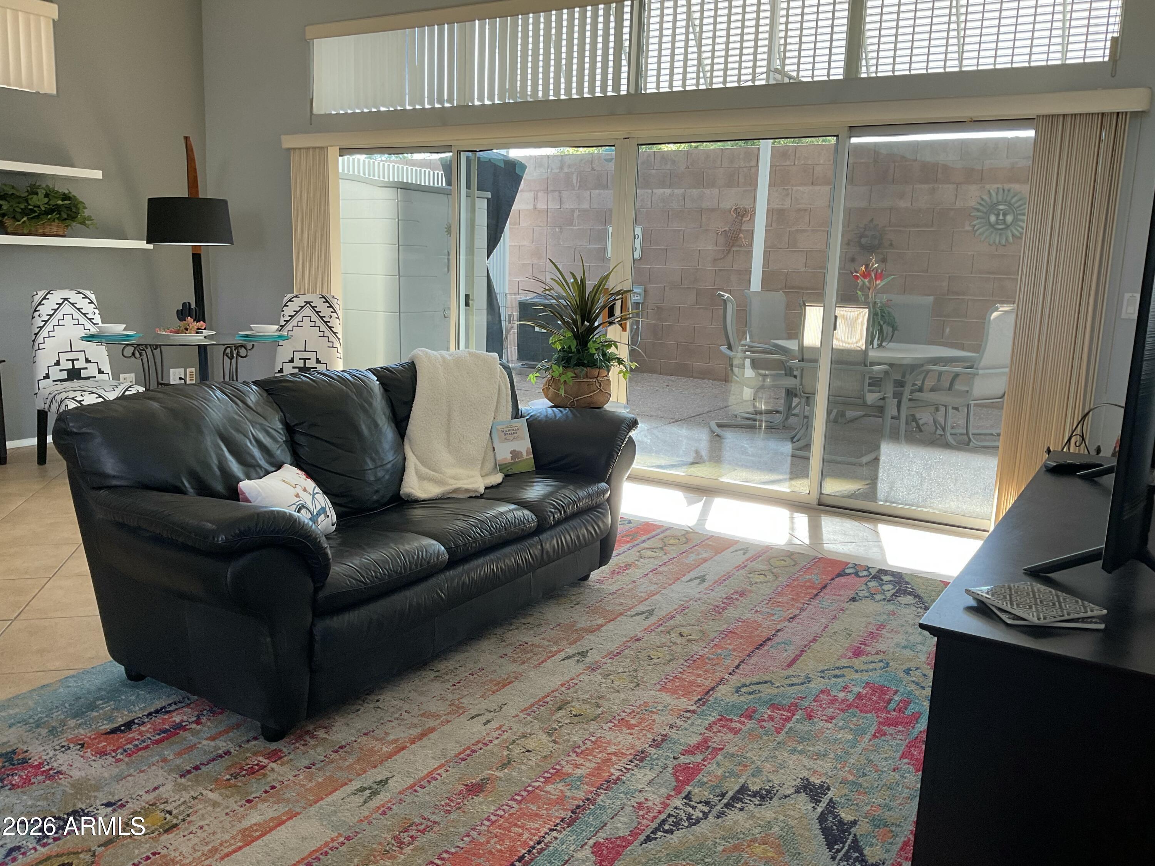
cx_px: 578
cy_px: 433
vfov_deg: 48.2
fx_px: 968
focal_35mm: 29
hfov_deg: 61.7
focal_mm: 3
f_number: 1.8
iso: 50
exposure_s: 1/120
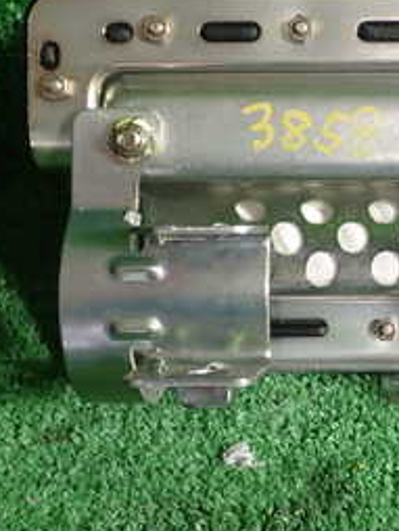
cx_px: 466
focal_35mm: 85
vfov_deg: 22.9
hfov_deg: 16.7
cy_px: 176
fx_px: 1304
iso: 200
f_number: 2.5
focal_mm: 6.37
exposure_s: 1/80
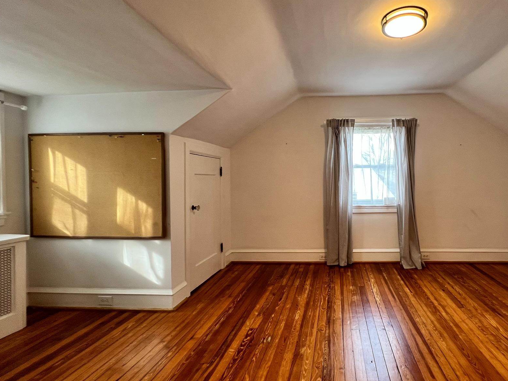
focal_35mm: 17
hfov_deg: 88.5
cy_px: 185
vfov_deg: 74.7
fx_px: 250
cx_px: 329
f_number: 1.8
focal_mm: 1.57
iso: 250
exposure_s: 1/120
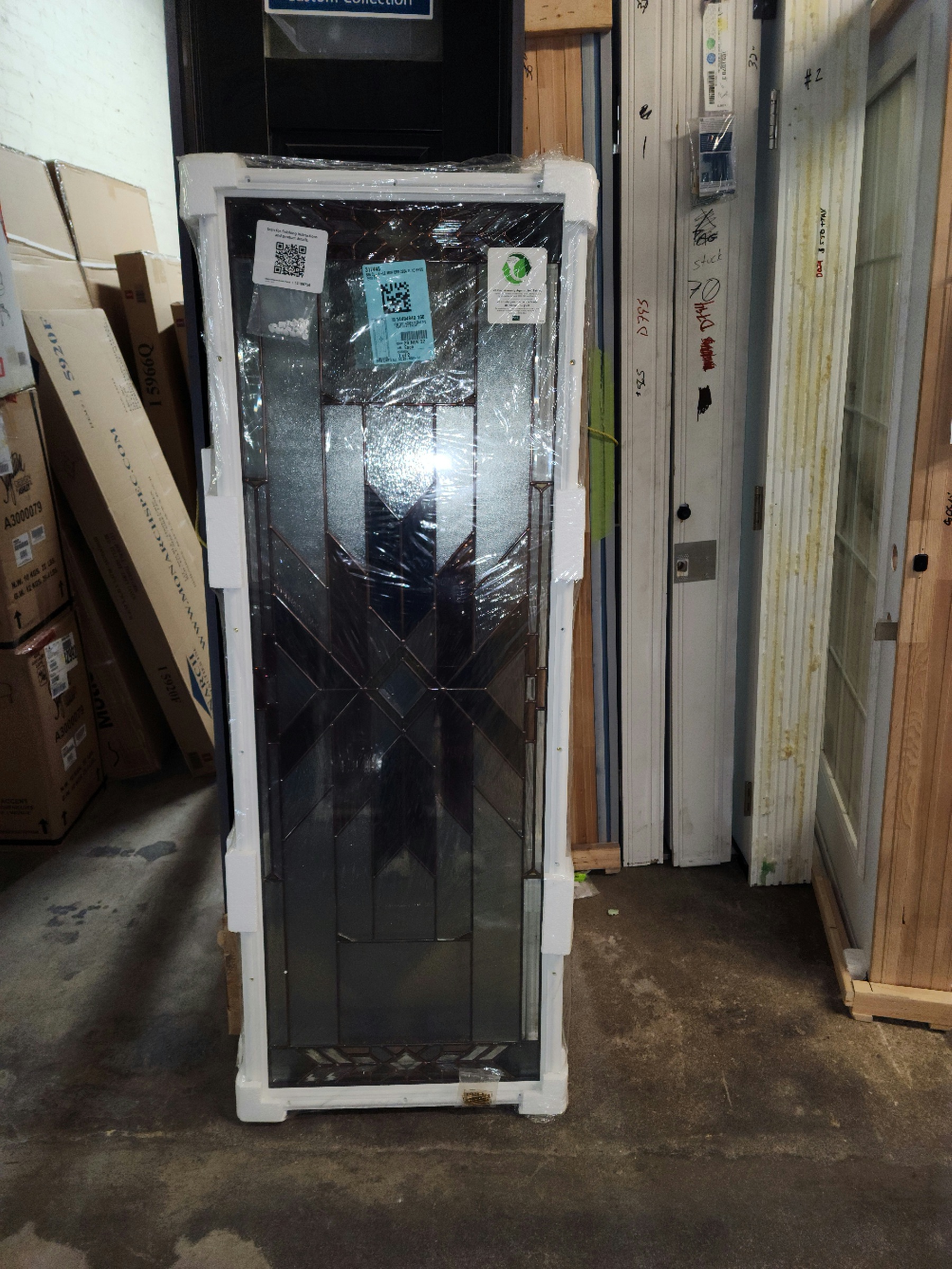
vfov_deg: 73.9
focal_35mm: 23
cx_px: 476
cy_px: 634
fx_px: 843
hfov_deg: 58.9
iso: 100
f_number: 1.8
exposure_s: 1/40
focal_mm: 6.4
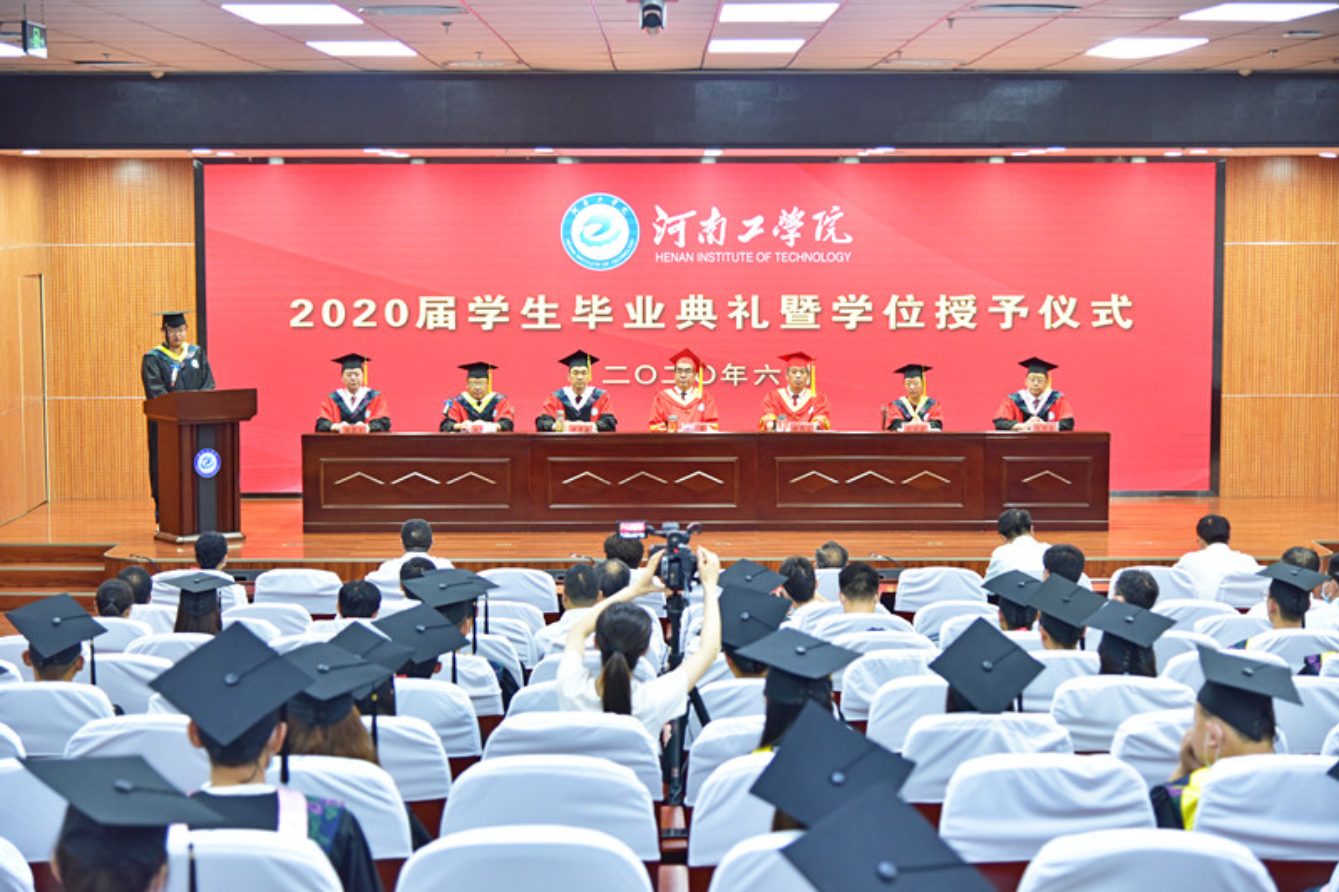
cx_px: 670
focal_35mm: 66
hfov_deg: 30.5
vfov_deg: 20.6
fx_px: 2454
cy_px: 446
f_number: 4
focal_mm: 66
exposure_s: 1/80
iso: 1400
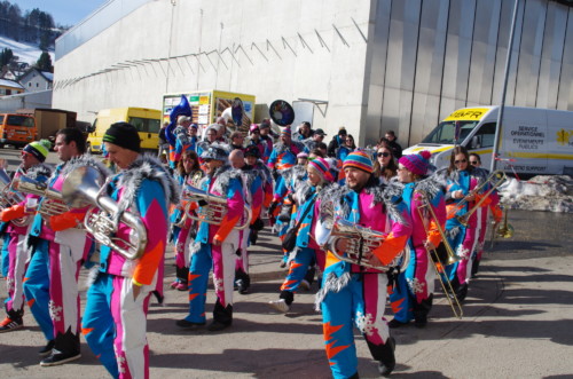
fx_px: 667
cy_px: 190
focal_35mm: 42
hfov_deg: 46.5
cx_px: 286
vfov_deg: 31.7
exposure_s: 1/160
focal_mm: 28
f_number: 11
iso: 100
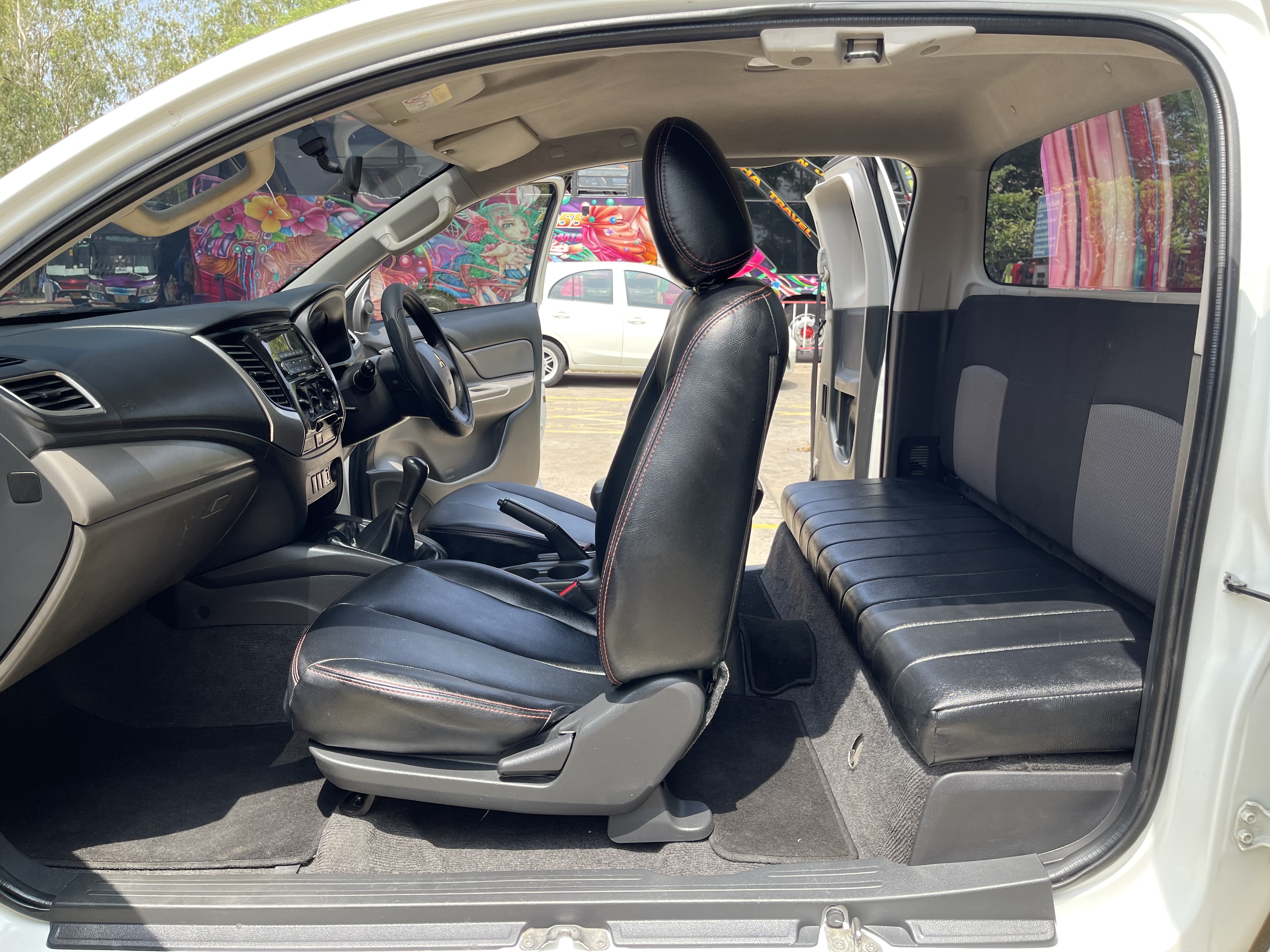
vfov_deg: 53.1
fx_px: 954
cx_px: 635
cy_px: 476
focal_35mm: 26
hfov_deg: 67.3
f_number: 1.6
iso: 32
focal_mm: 5.1
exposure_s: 1/540
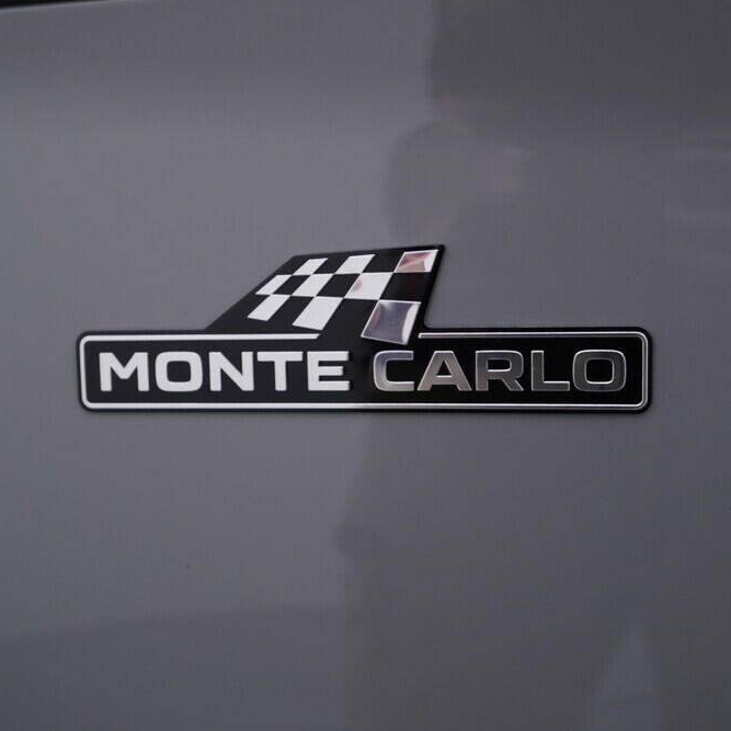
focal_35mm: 47
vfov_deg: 36.1
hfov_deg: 36.1
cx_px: 363
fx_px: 1123
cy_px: 361
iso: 125
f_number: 4.5
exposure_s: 1/80
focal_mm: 24
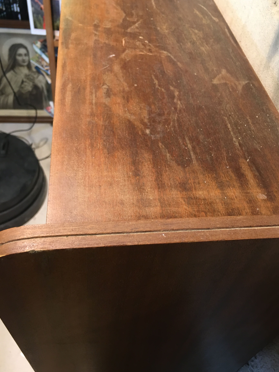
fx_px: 344
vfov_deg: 56.7
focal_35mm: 32
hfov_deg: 44.1
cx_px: 153
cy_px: 171
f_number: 2.2
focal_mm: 4.15
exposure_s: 1/33
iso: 125
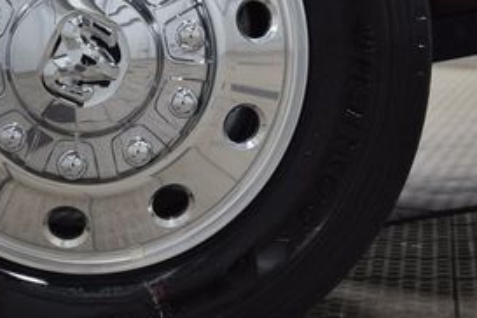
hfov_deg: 11.6
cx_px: 91
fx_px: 2332
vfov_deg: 7.8
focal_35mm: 176
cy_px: 62
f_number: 6.3
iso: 450
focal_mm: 50
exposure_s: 1/15
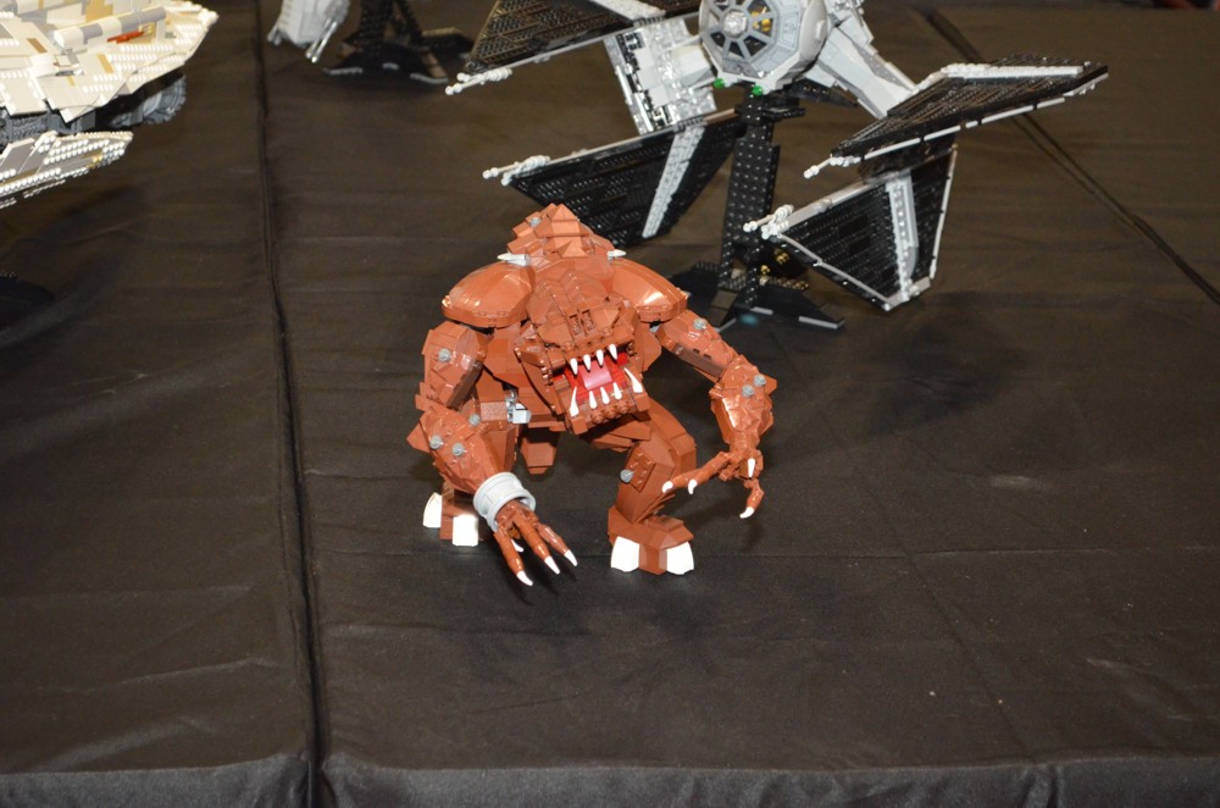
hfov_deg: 24.7
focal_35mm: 82
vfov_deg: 16.5
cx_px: 610
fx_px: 2790
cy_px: 404
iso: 3200
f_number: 5.6
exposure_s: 1/60
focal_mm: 55
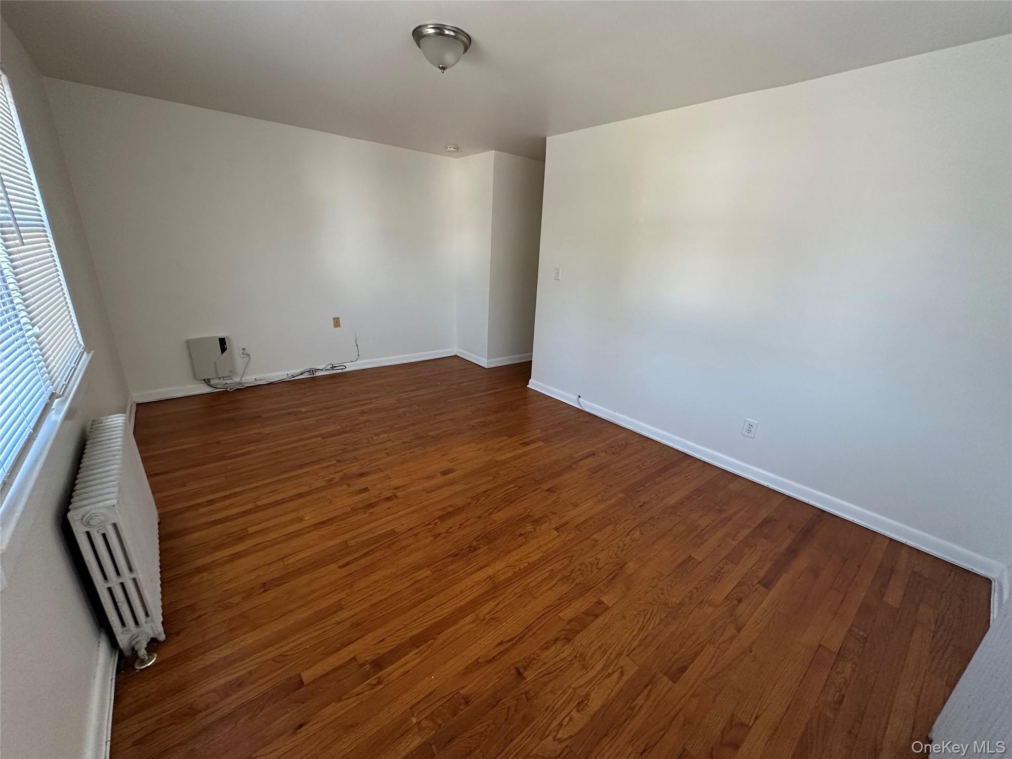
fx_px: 409
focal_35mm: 14
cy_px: 380
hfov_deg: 102.1
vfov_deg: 85.7
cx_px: 506
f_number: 2.2
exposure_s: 1/60
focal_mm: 2.22
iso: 250
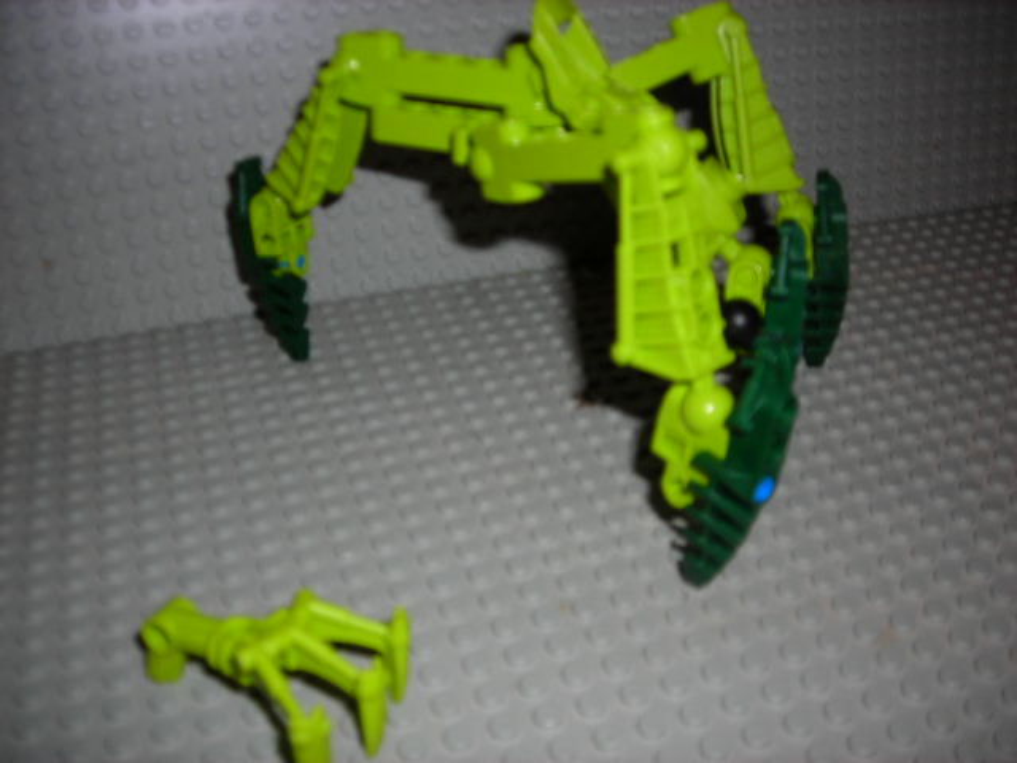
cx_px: 508
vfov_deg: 37.7
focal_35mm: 38
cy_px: 382
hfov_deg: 49.0
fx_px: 1116
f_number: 3.2
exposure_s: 1/60.1
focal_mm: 6.3
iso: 50
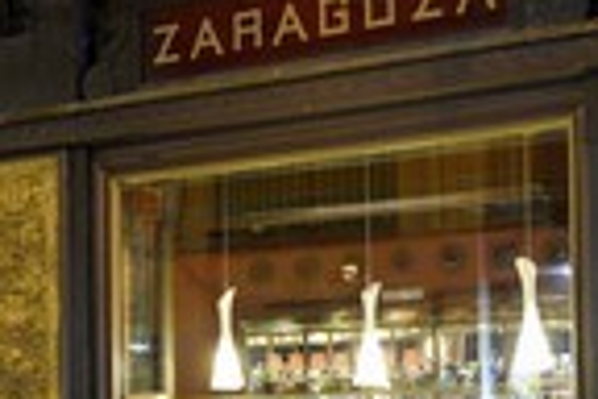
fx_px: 1844
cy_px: 345
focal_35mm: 111
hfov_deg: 17.8
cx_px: -66
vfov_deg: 12.3
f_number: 4.5
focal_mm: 38
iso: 800
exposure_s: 1/13
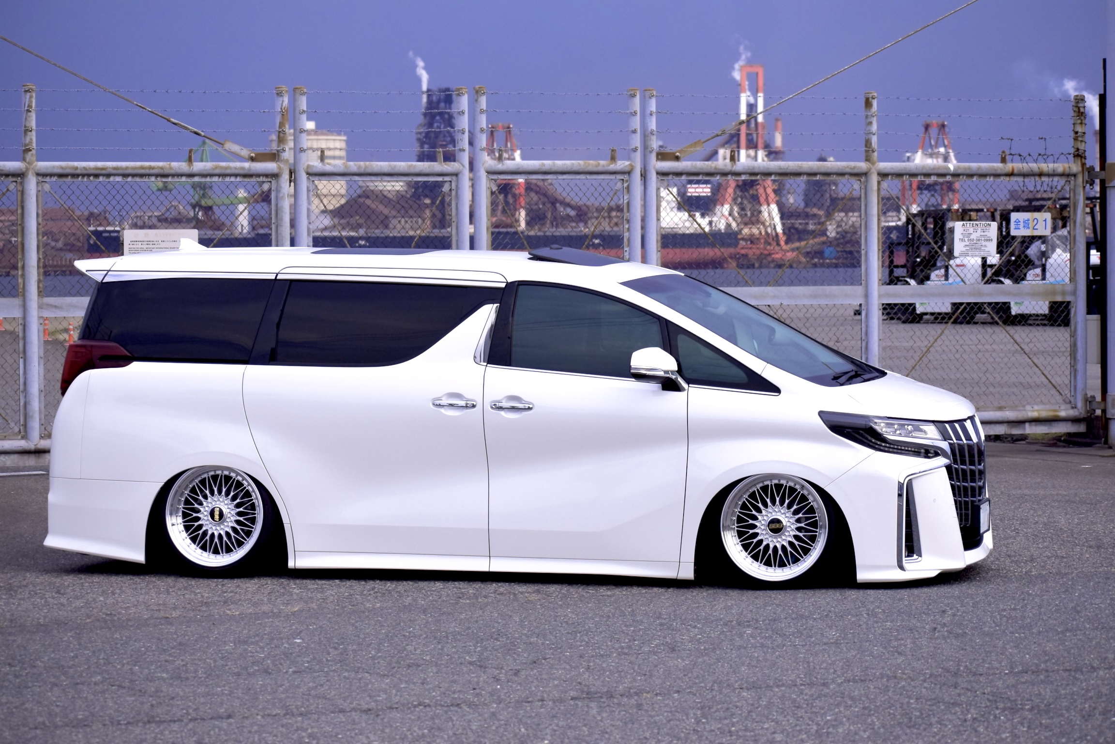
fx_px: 3252
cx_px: 558
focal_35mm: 105
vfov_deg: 13.0
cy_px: 372
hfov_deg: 19.5
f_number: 5.6
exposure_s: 1/4000
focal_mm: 70
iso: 800
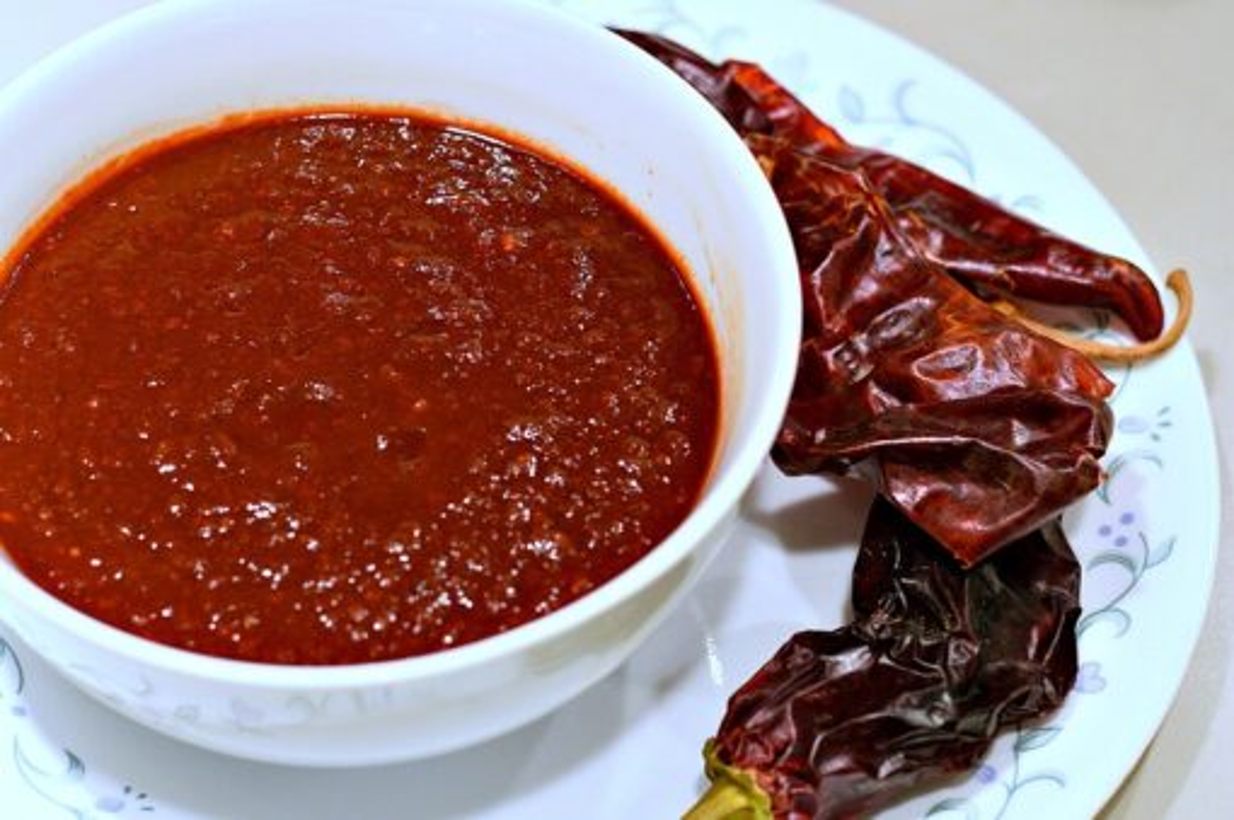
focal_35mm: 75
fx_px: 2568
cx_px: 617
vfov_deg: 18.1
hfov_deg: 27.0
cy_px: 410
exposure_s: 1/60
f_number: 4
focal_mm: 50
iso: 800
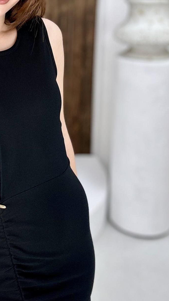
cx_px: -14
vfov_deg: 36.6
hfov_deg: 20.8
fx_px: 438
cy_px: 64
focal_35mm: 55
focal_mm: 2.69
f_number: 1.9
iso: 25
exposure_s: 1/100
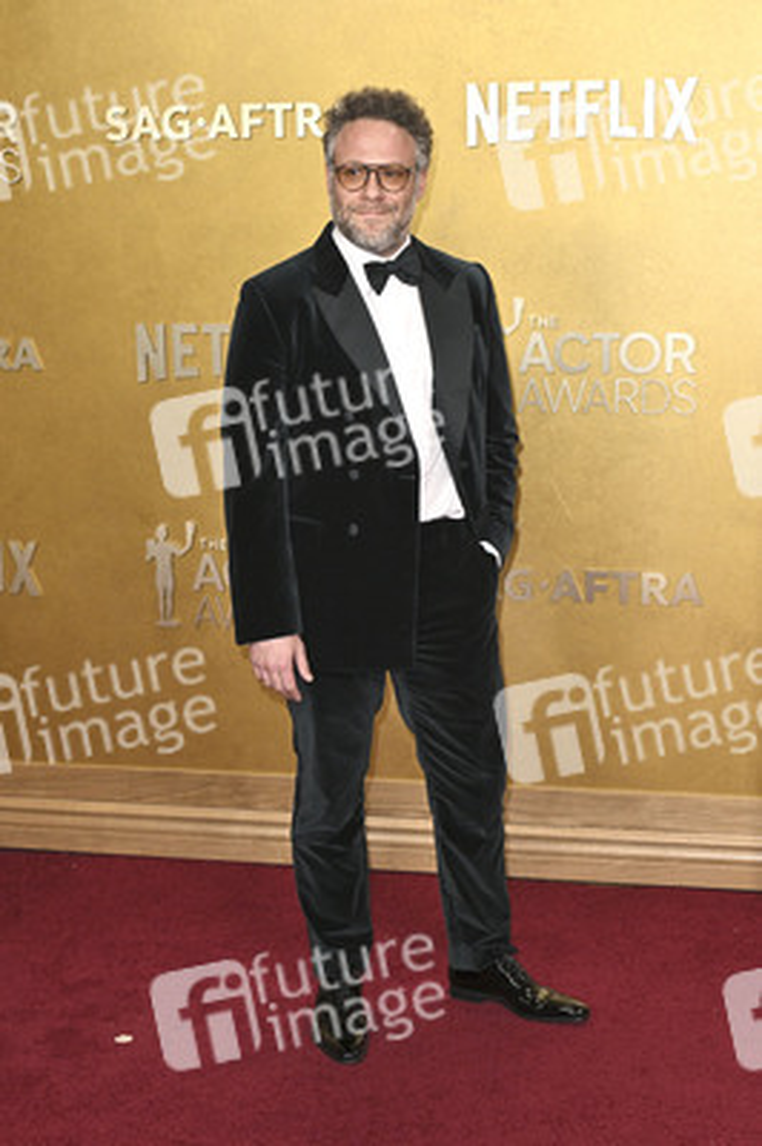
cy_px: 573
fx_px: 1622
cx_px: 381
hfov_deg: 26.4
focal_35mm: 51
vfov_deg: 38.9
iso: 2500
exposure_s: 1/320
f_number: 5.6
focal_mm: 51
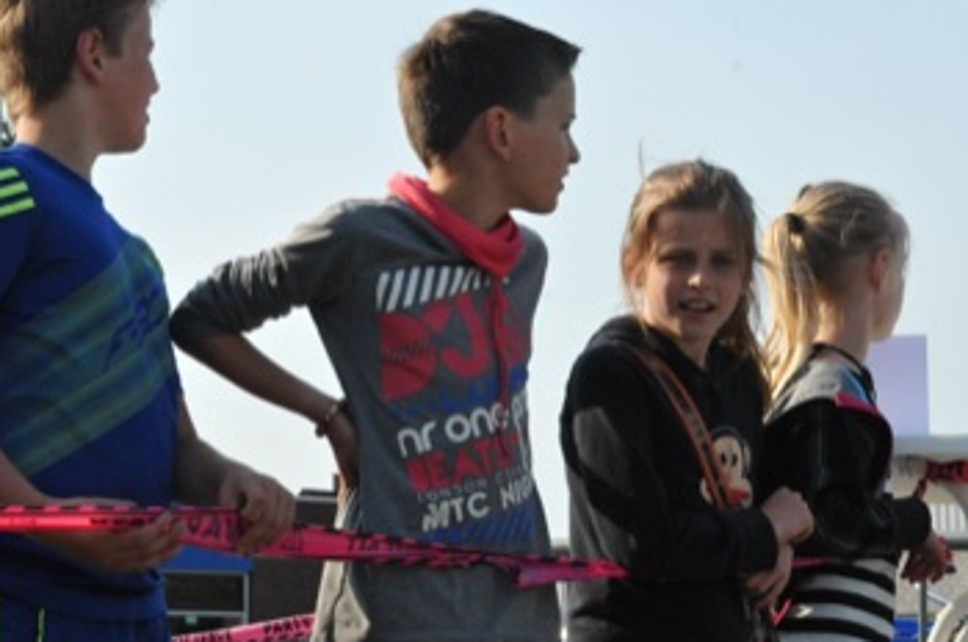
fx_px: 3451
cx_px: 459
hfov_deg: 16.0
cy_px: 353
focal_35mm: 129
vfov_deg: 10.6
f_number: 16
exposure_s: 1/1000
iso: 2000
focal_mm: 75
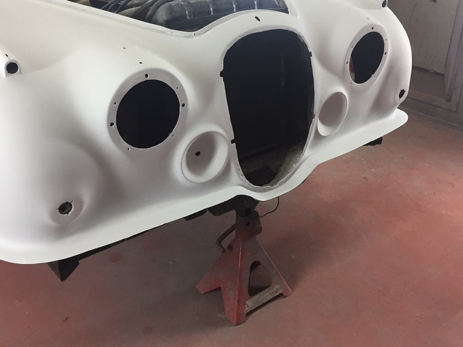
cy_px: 149
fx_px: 481
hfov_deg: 51.3
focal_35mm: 36
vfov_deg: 39.5
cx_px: 206
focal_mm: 4.15
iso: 50
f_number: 2.2
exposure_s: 1/33
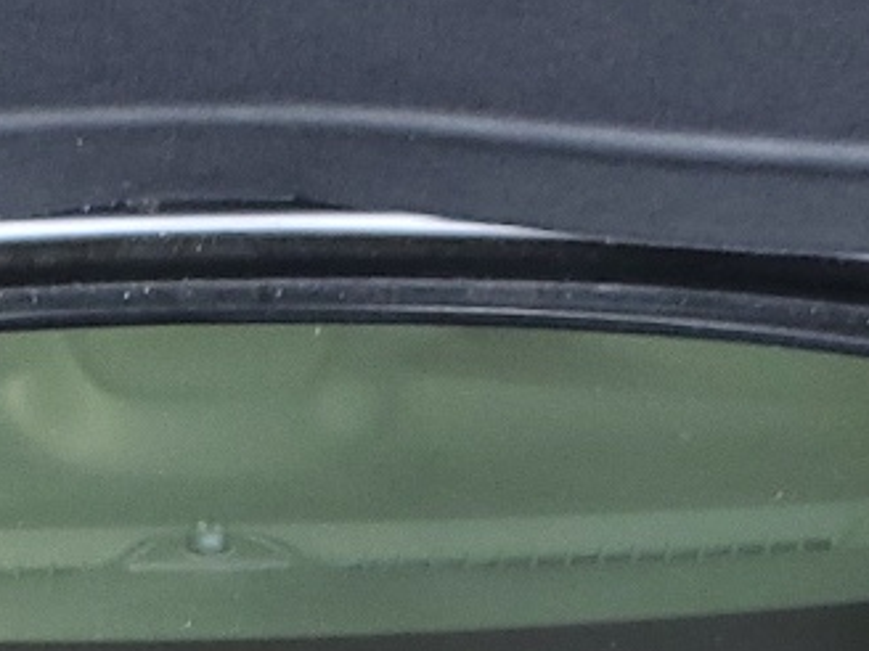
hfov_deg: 15.4
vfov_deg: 10.4
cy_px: 1448
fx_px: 3188
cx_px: 199
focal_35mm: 127
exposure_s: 1/60.2
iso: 81
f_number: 1.5
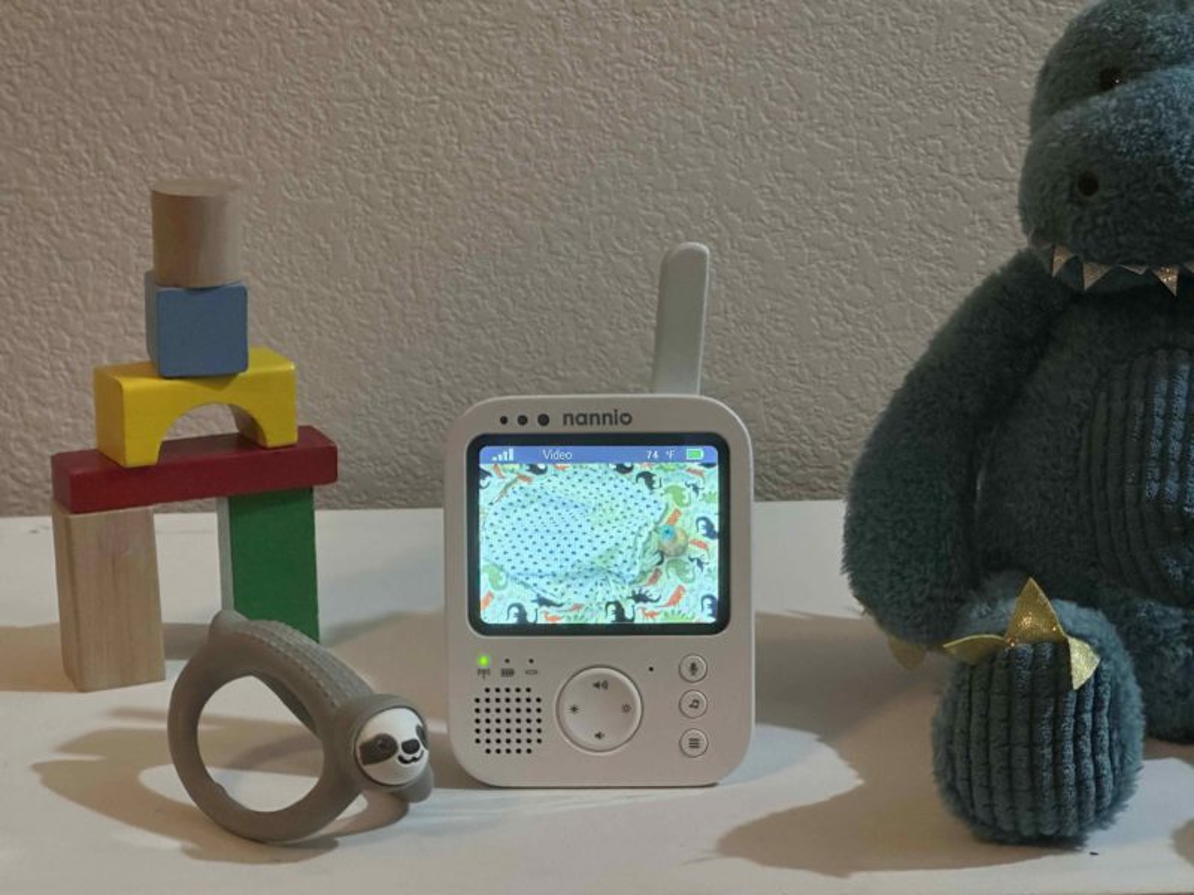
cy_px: 448
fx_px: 2656
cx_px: 597
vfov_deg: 19.1
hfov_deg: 25.3
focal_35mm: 77
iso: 500
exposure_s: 1/60
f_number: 2.8
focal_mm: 9
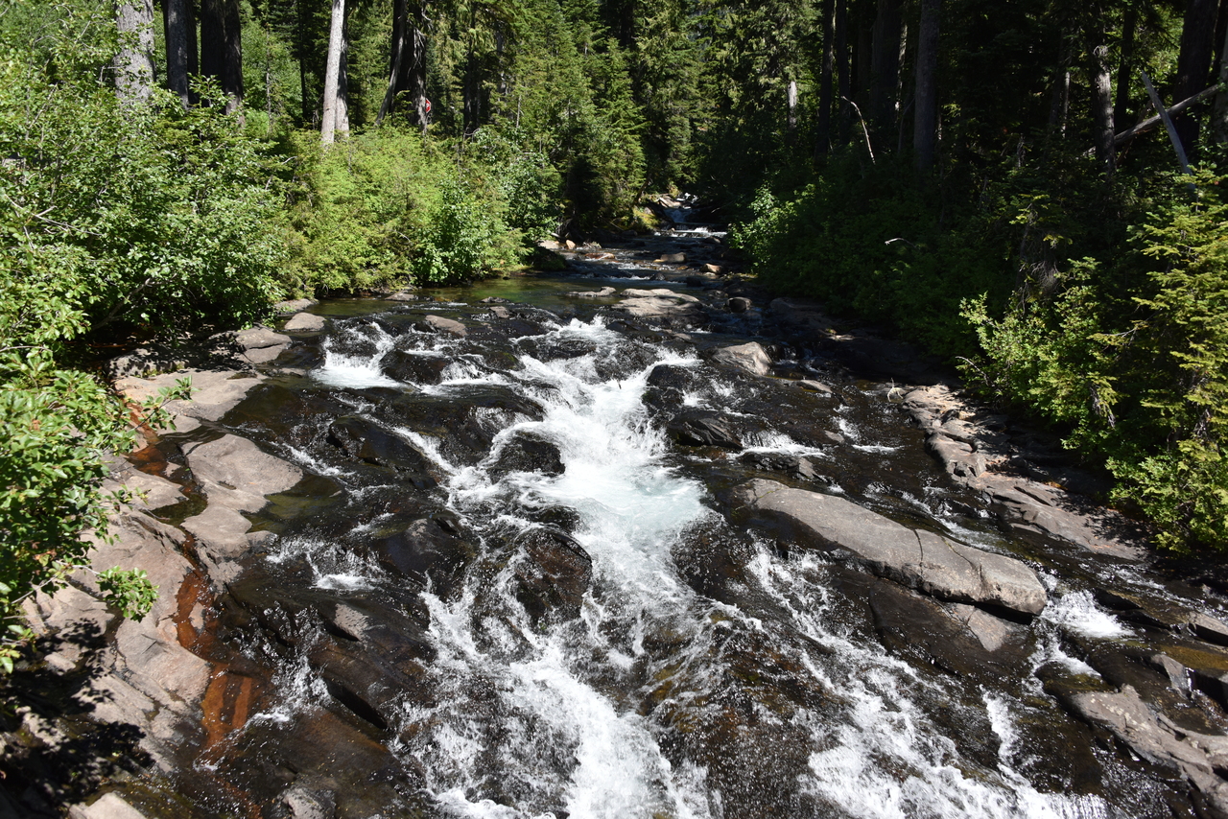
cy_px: 410
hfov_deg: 65.5
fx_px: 955
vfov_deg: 46.4
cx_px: 614
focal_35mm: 28
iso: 100
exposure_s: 1/250
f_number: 8
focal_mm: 28
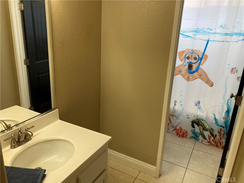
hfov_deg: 63.4
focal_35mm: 28
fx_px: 197
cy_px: 92
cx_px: 122
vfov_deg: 49.7
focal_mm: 3.99
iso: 64
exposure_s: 1/60
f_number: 1.8
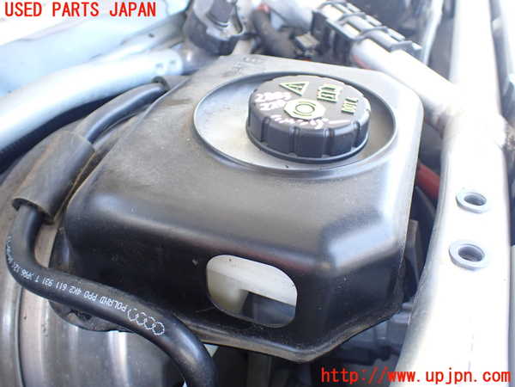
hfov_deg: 60.0
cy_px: 194
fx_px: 446
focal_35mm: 30
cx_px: 258
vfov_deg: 46.8
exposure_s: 1/125
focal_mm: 5.4
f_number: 2.3
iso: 320
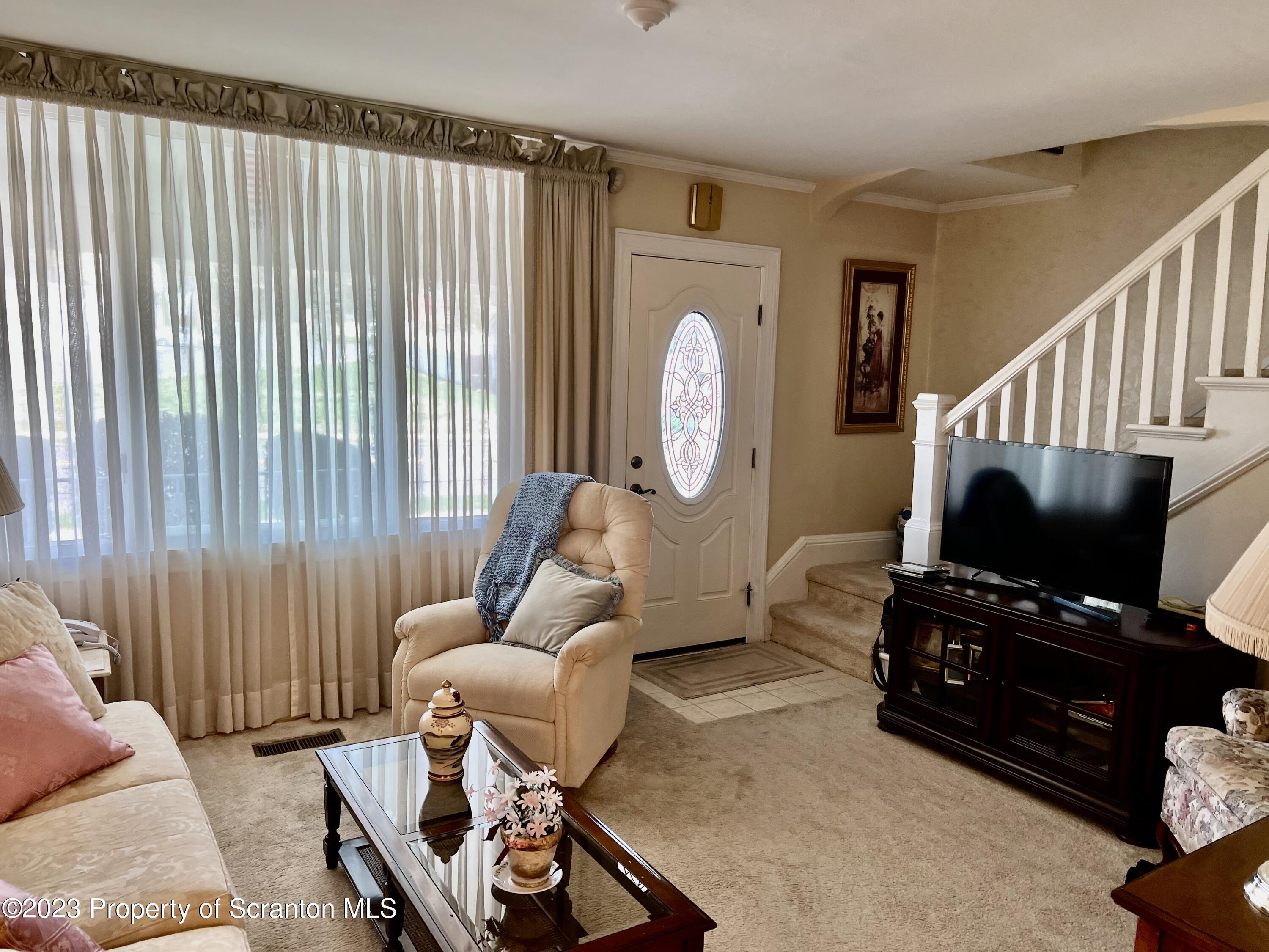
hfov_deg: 67.3
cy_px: 476
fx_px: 953
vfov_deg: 53.1
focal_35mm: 26
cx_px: 634
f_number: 1.5
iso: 64
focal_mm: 5.7
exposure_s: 1/120
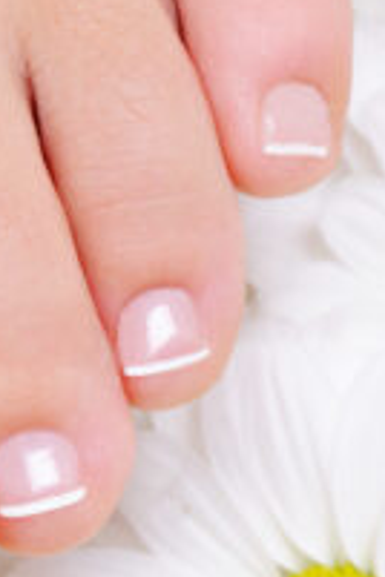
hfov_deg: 4.4
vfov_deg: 6.5
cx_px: -175
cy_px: 44
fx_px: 5037
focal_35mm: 314
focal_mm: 105
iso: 320
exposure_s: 1/200
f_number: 18
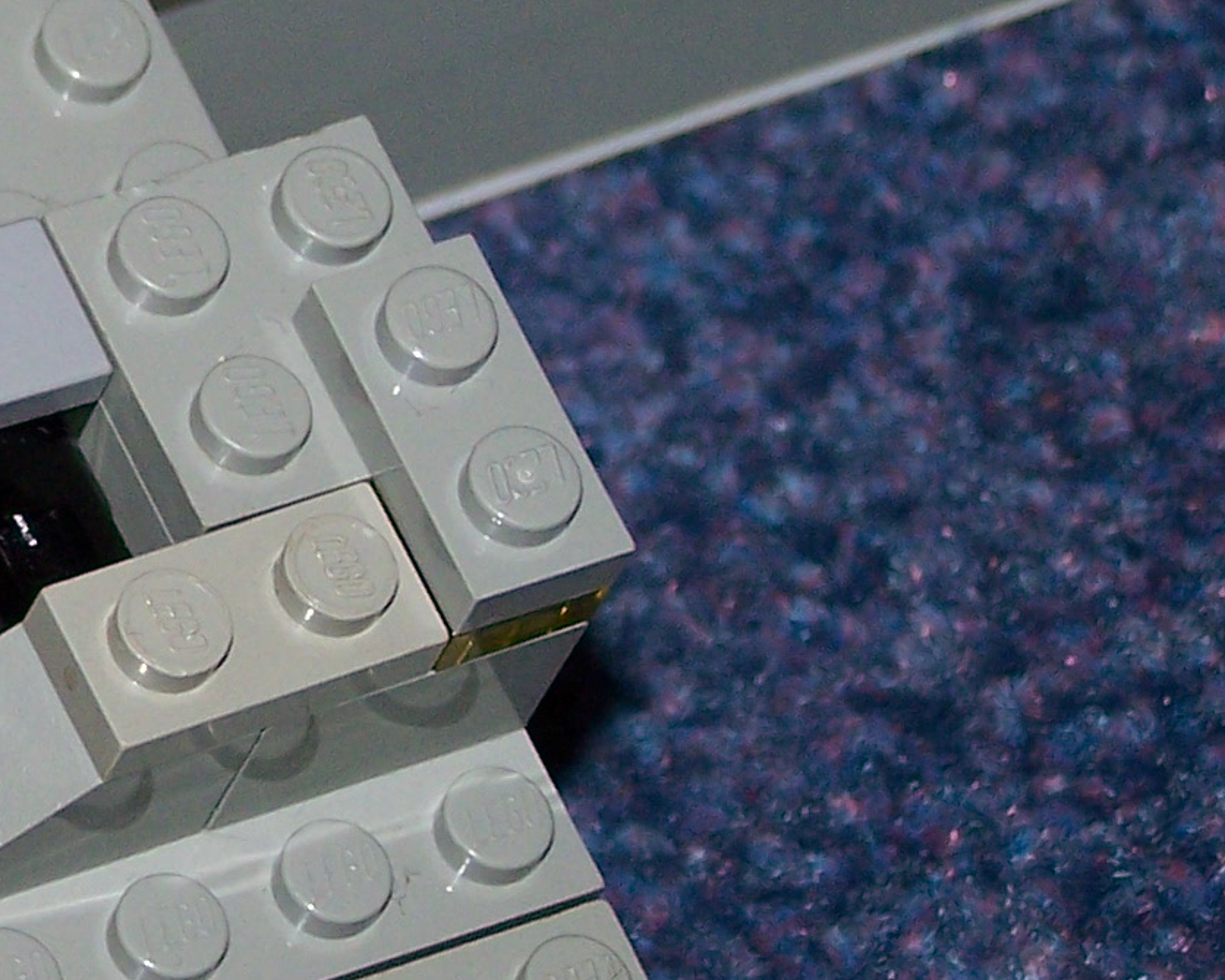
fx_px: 11277
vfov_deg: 5.0
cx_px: -696
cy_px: 482
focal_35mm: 311
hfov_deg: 6.1
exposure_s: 1/80
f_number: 3.2
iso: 80
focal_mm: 15.6
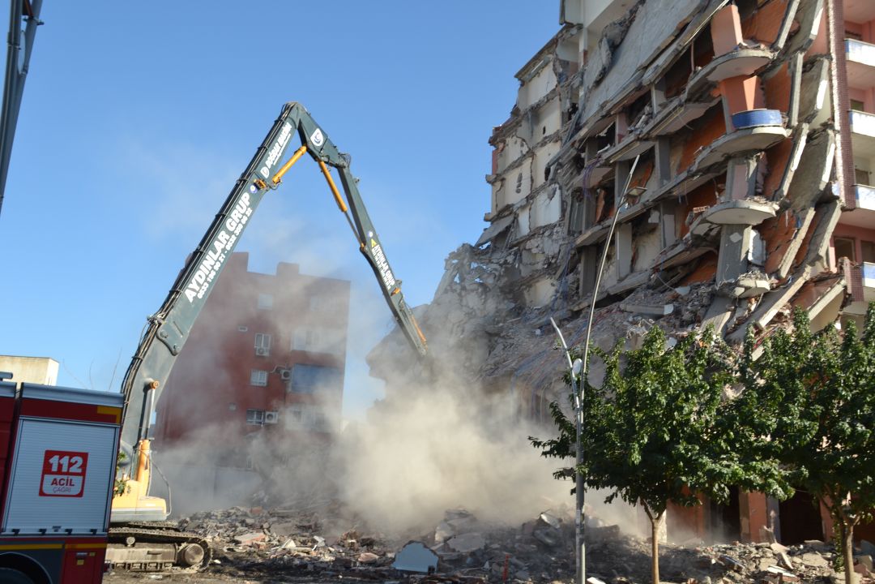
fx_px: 802
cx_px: 438
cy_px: 292
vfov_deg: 40.0
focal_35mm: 33
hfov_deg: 57.2
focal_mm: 22
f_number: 5.6
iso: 100
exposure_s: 1/125
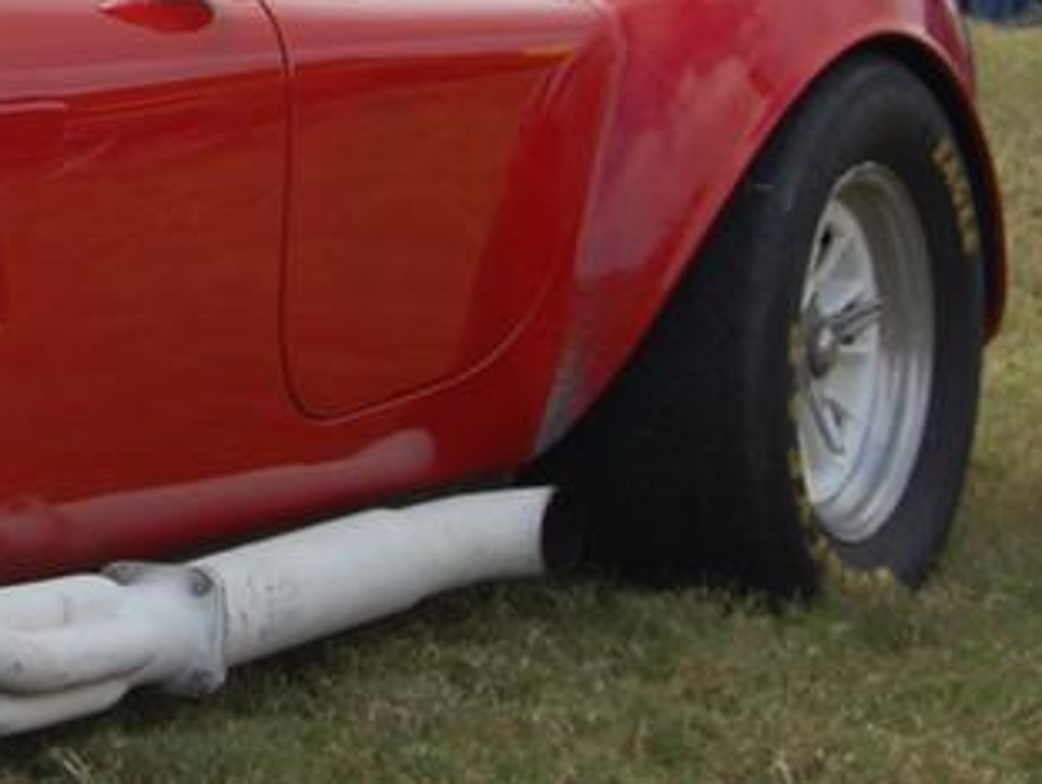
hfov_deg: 11.2
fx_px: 5153
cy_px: 23
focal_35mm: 171
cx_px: -387
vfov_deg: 8.7
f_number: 8
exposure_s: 1/250
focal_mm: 32
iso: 200
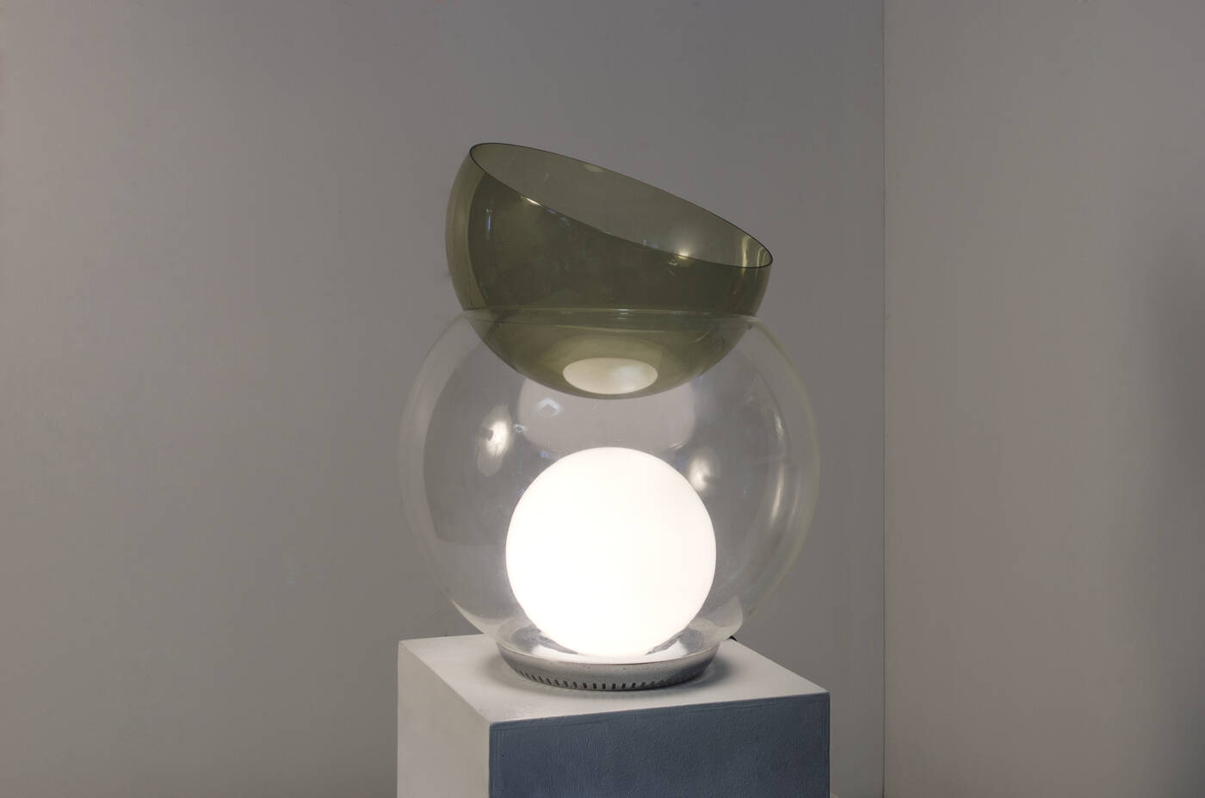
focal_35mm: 52
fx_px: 1753
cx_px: 602
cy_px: 399
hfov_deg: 37.9
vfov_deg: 25.6
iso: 125
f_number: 14
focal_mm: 35
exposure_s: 1/1.67
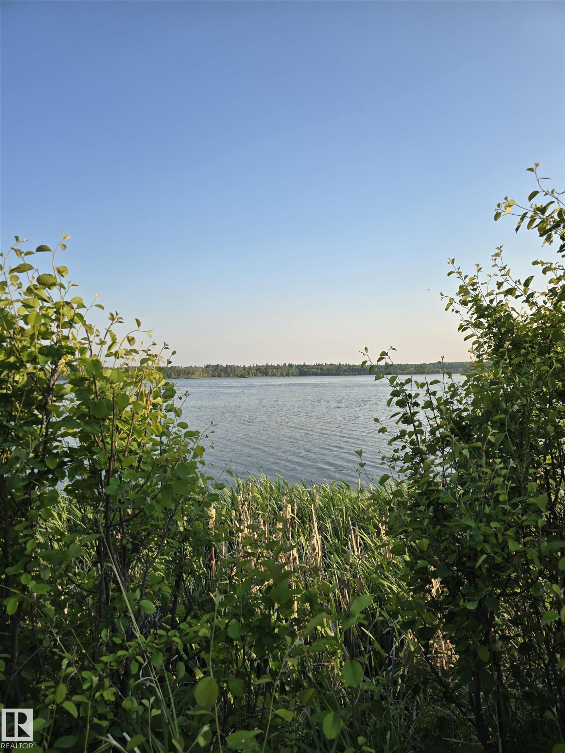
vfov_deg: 73.9
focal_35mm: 23
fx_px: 501
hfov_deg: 58.9
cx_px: 282
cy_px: 376
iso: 12
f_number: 1.7
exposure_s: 1/352
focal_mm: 6.3
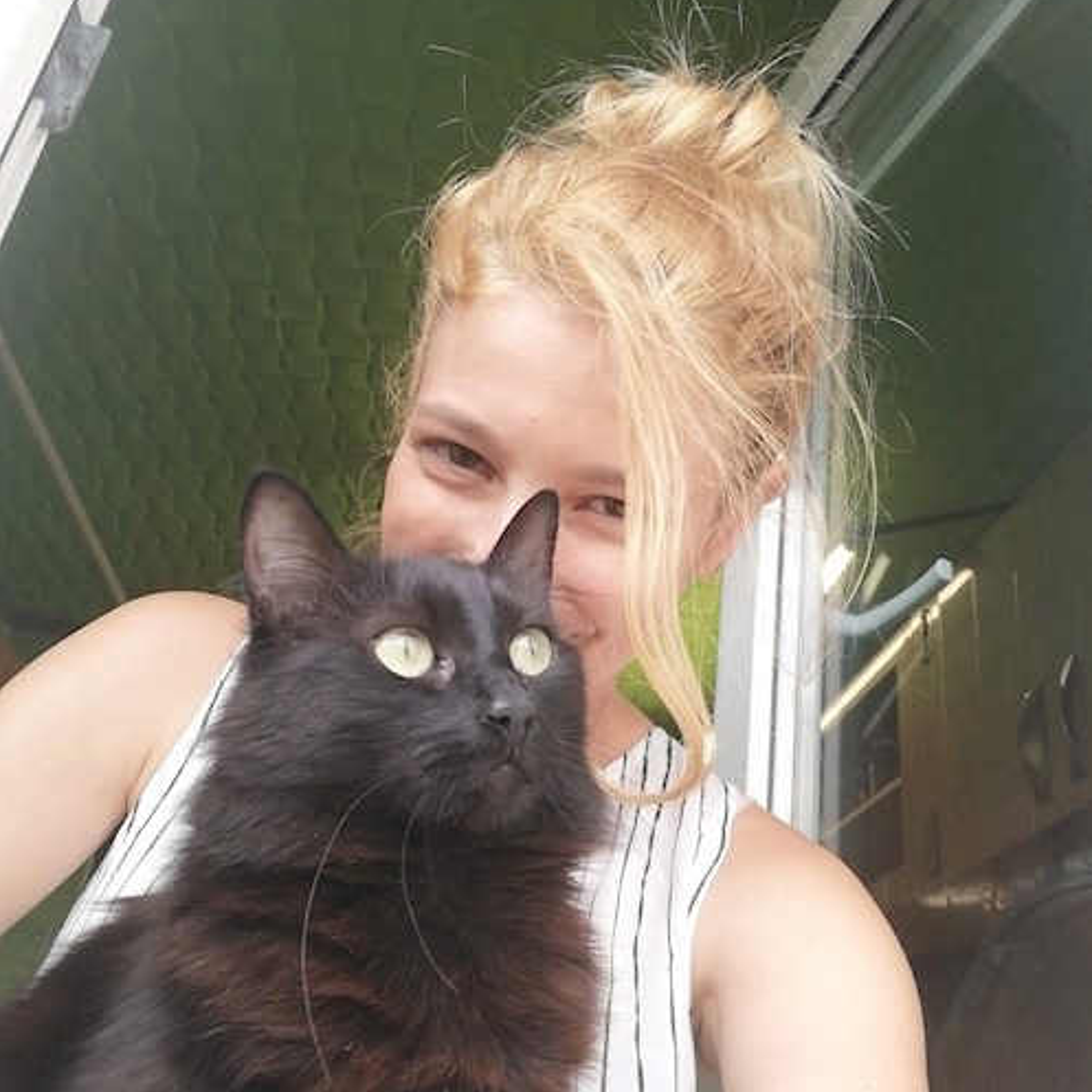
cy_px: 597
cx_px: 547
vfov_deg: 51.0
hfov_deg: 51.1
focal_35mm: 32
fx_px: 1142
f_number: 2
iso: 64
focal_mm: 3.6
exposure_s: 1/120
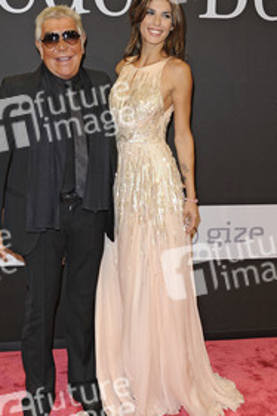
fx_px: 624
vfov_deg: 36.9
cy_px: 191
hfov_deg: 25.0
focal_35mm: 54
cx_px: 102
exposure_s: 1/250
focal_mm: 38
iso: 500
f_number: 5.6
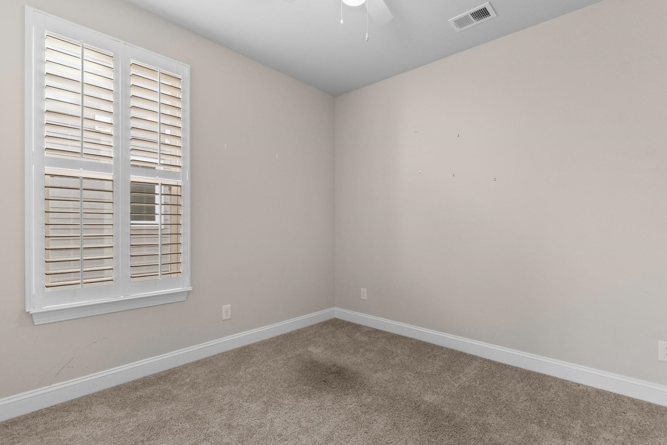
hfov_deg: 96.7
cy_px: 222
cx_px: 334
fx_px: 296
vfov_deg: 73.7
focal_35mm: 16
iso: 100
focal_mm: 11
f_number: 4.8
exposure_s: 1/3
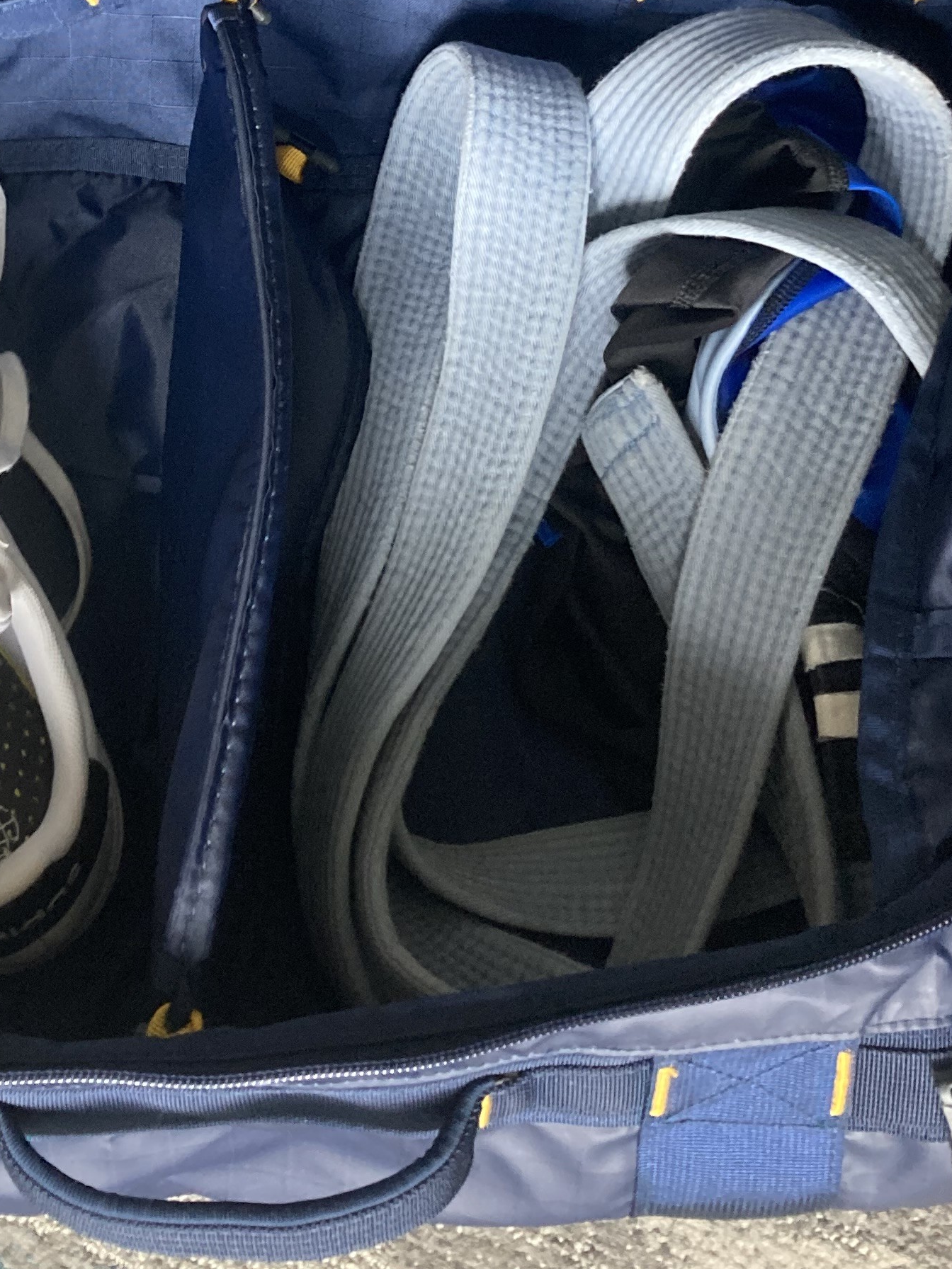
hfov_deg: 23.2
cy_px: 107
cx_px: 304
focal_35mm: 63
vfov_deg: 29.4
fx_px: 2310
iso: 250
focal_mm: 3.99
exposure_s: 1/60
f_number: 1.8
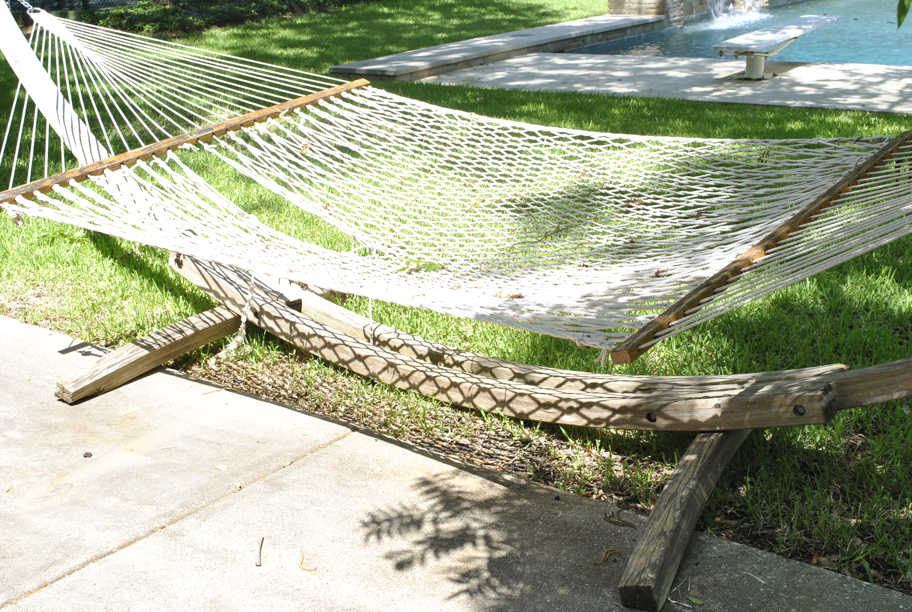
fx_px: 1180
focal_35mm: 46
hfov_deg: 42.2
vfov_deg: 29.1
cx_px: 456
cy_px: 306
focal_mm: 31
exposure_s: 1/60
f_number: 10
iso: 100
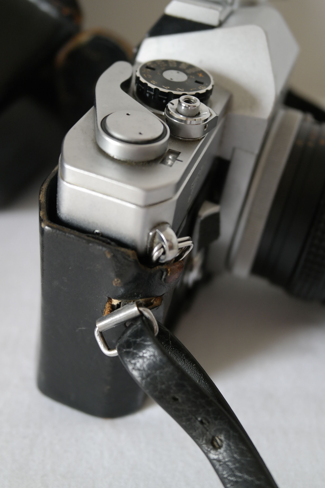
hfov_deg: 27.5
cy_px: 244
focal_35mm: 49
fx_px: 663
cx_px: 162
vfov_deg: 40.3
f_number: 4.5
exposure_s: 1/60
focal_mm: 32
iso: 800
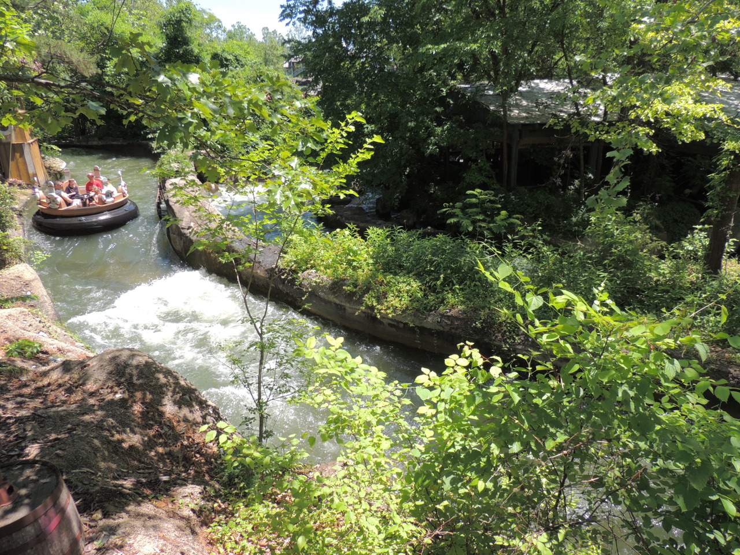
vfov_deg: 56.8
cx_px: 370
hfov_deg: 71.6
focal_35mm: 24
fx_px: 513
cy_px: 278
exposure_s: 1/500
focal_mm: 4.3
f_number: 3
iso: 100
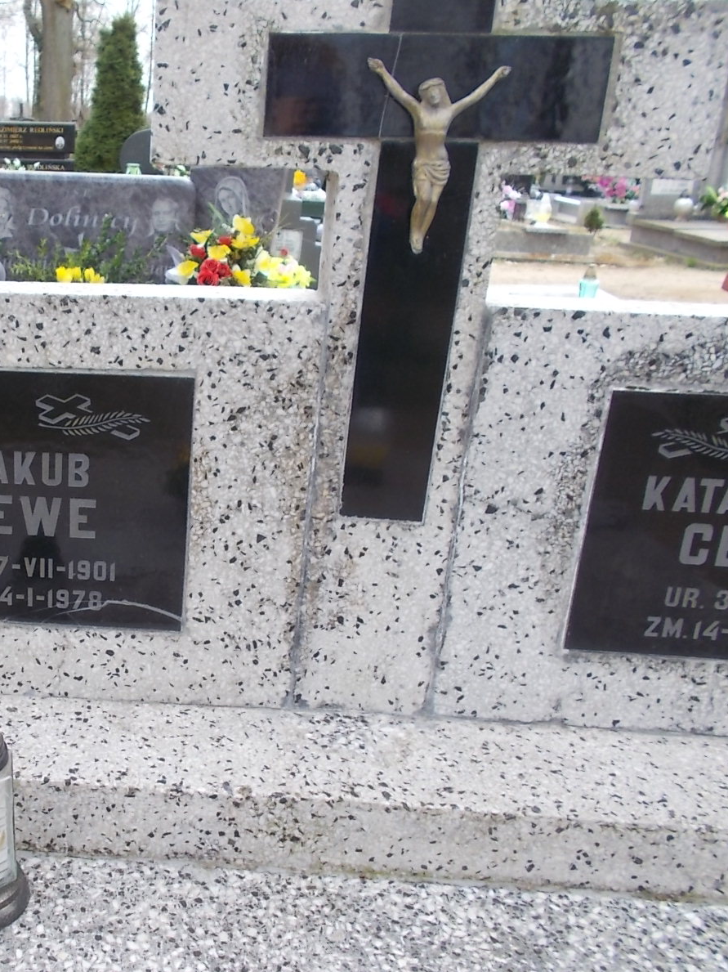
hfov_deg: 38.5
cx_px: 103
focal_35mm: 35
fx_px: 982
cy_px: 484
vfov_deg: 52.6
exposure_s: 1/200
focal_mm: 4.6
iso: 80
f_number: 3.2
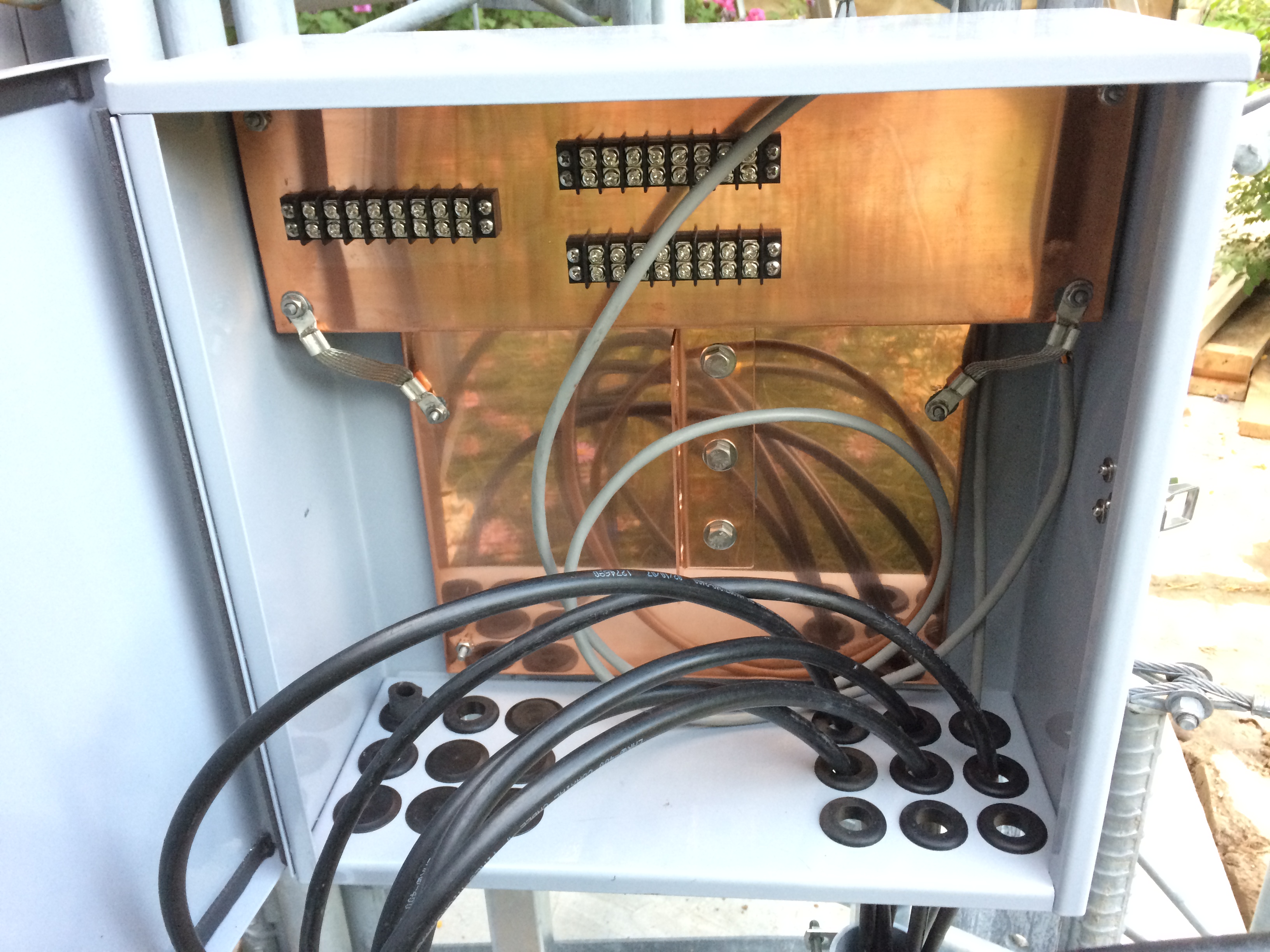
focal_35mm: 29
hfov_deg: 61.7
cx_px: 635
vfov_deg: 48.2
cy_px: 476
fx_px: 1064
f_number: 2.2
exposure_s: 1/30
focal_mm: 4.15
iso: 200
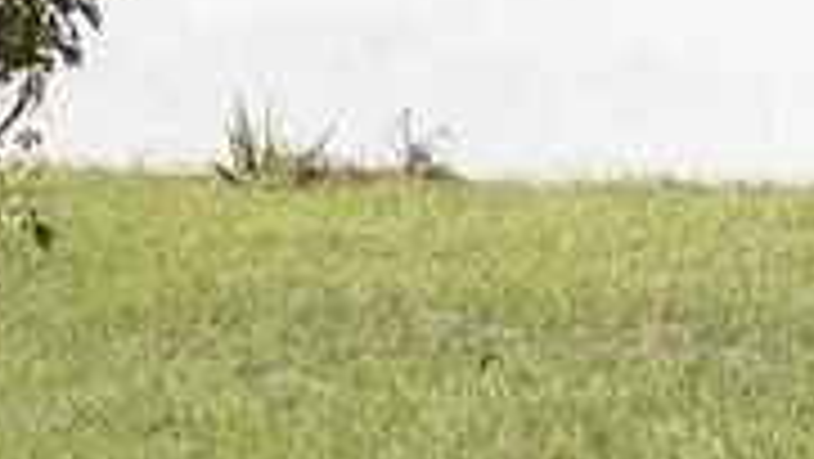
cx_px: 1511
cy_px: -144
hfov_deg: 13.0
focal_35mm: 148
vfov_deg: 8.1
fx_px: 3196
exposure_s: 1/882
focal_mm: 4.3
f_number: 3.2
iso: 100
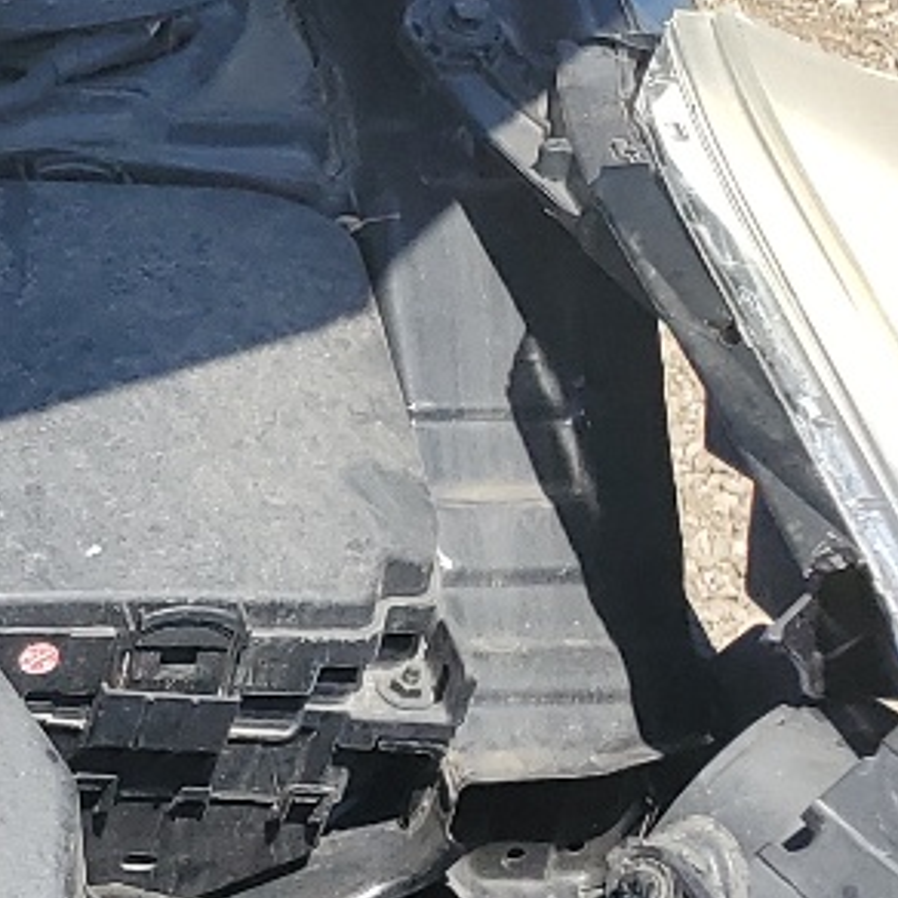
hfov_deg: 11.0
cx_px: -1433
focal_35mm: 126
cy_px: 827
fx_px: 3698
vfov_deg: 13.7
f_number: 1.5
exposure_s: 1/1667
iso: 50
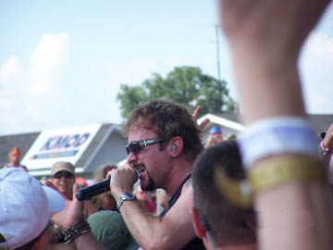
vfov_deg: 5.8
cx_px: 166
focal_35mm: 258
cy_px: 125
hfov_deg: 7.7
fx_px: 2482
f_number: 3.3
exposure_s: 1/400
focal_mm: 42.8
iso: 64
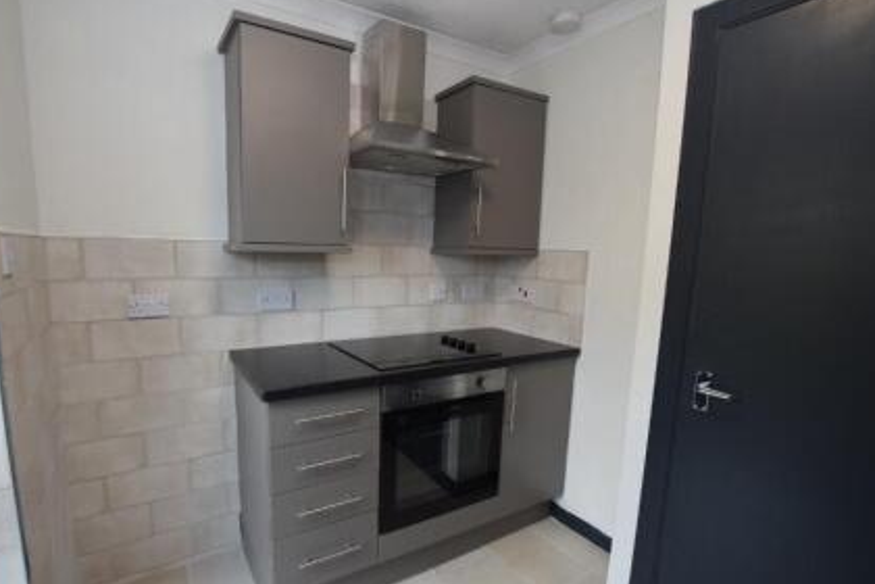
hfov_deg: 93.0
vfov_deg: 70.3
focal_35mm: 17
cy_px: 318
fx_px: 413
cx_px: 398
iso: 500
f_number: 4
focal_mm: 10
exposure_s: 1/60
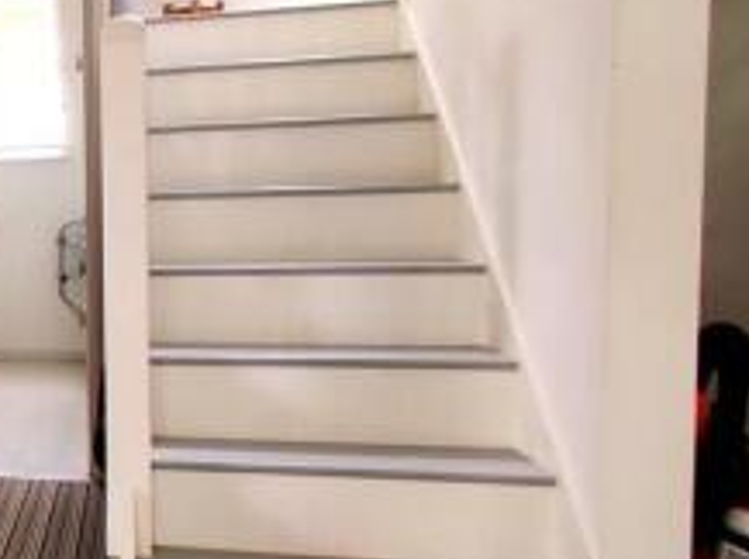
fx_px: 756
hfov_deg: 38.7
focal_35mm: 35
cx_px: -150
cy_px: 288
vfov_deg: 40.6
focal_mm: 2.25
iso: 400
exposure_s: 1/33
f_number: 2.2
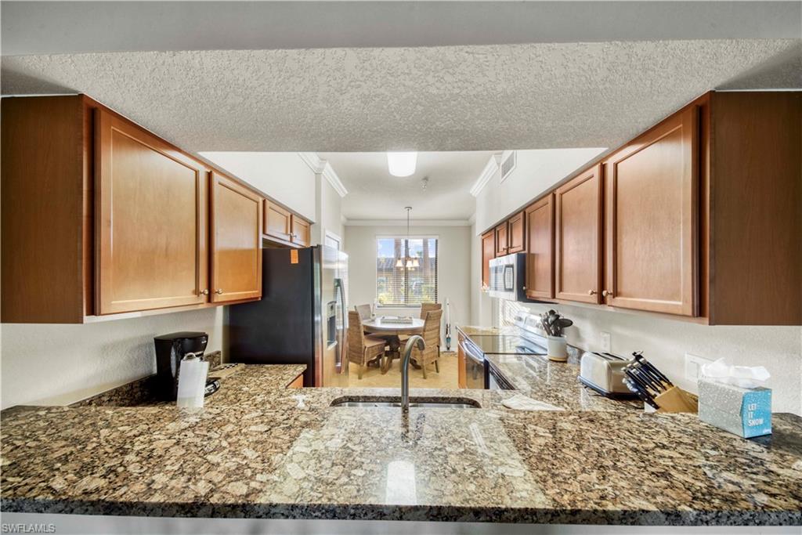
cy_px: 268
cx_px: 401
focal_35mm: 12
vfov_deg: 90.0
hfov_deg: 112.6
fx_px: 267
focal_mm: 12
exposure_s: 1/15
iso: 125
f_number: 11
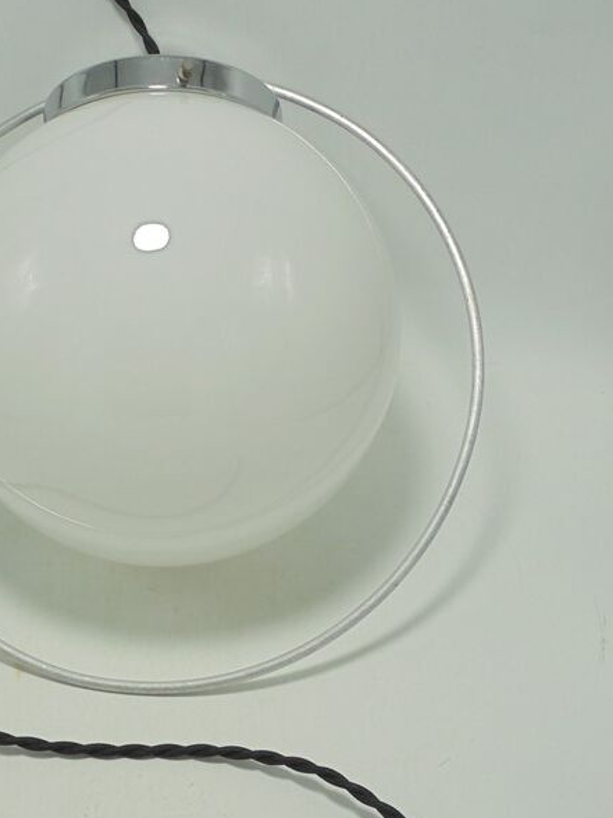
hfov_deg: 27.8
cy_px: 463
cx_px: 195
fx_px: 1228
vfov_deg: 36.8
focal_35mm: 52
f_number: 4
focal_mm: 6.1
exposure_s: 1/100
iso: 100
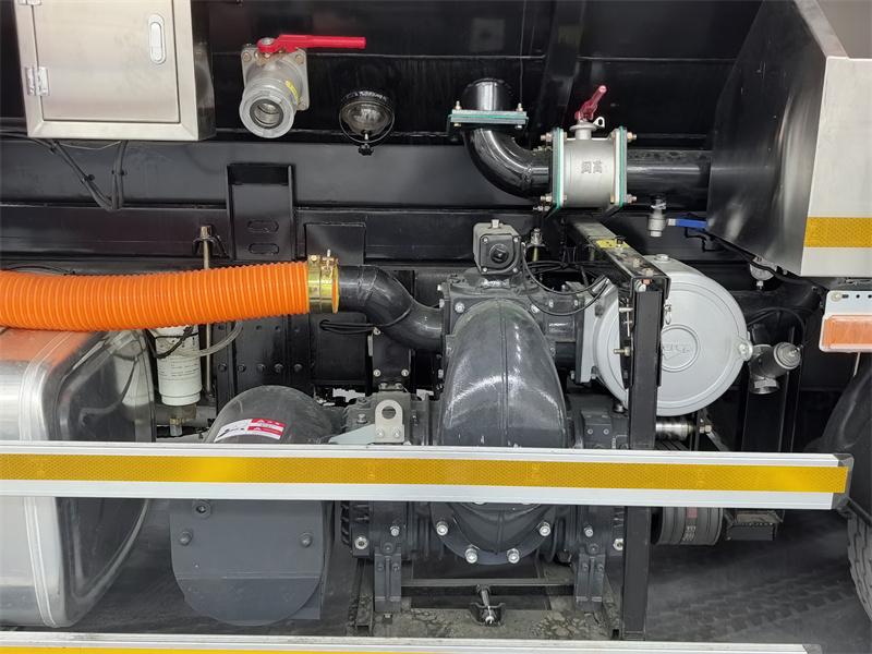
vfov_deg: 41.8
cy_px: 327
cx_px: 436
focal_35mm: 34
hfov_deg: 54.0
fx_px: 856
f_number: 1.4
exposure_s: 1/50
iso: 320
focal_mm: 6.98
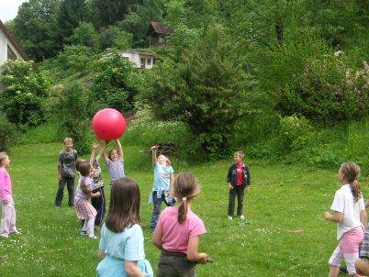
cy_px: 161
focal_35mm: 49
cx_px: 186
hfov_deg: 38.9
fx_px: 523
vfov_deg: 29.7
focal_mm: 6.1
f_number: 2.8
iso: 50
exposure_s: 1/500
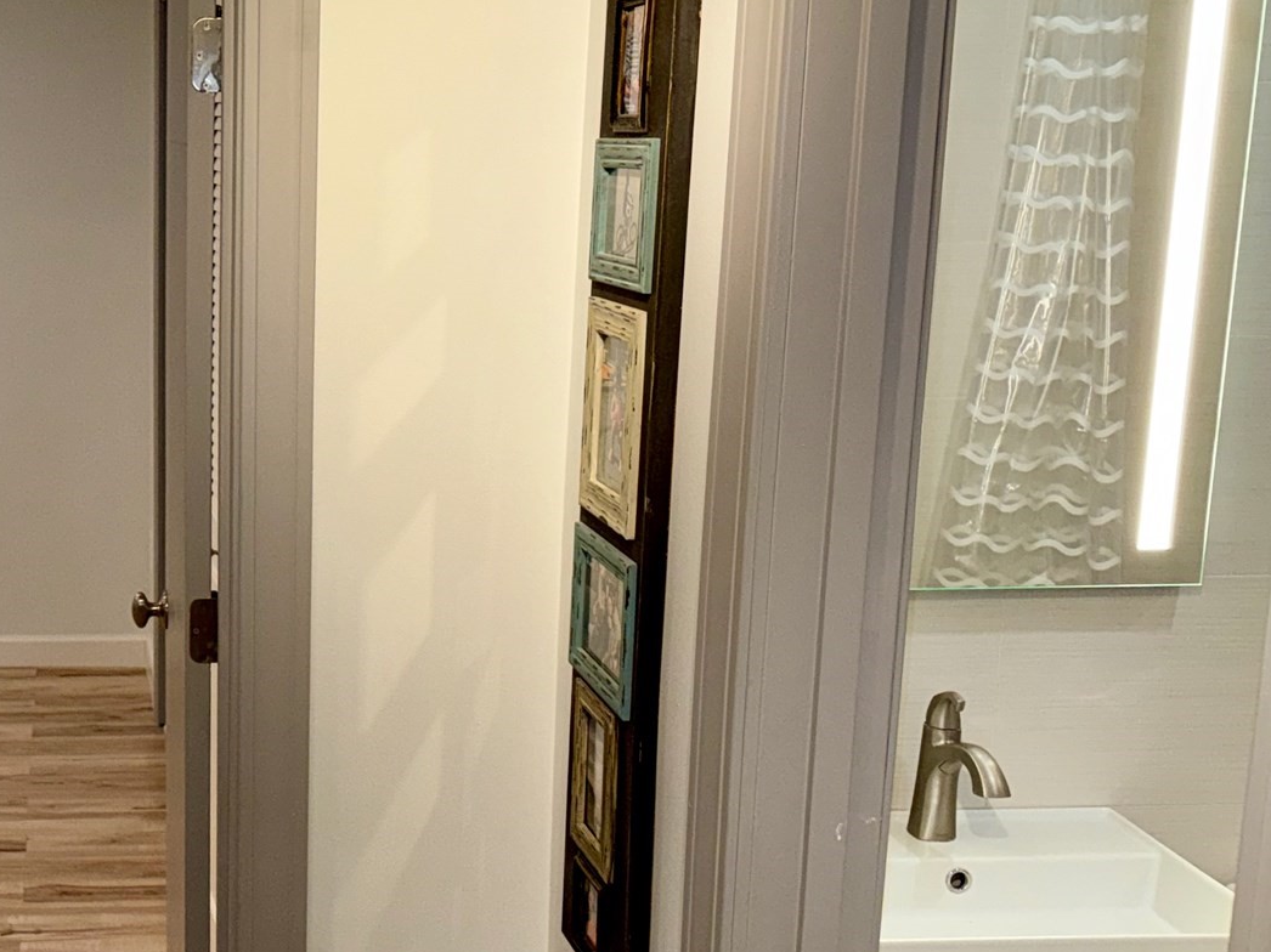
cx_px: 104
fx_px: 1725
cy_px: 464
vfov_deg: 30.9
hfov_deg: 37.5
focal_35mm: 47
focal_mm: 6.76
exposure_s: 1/200
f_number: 1.78
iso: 125
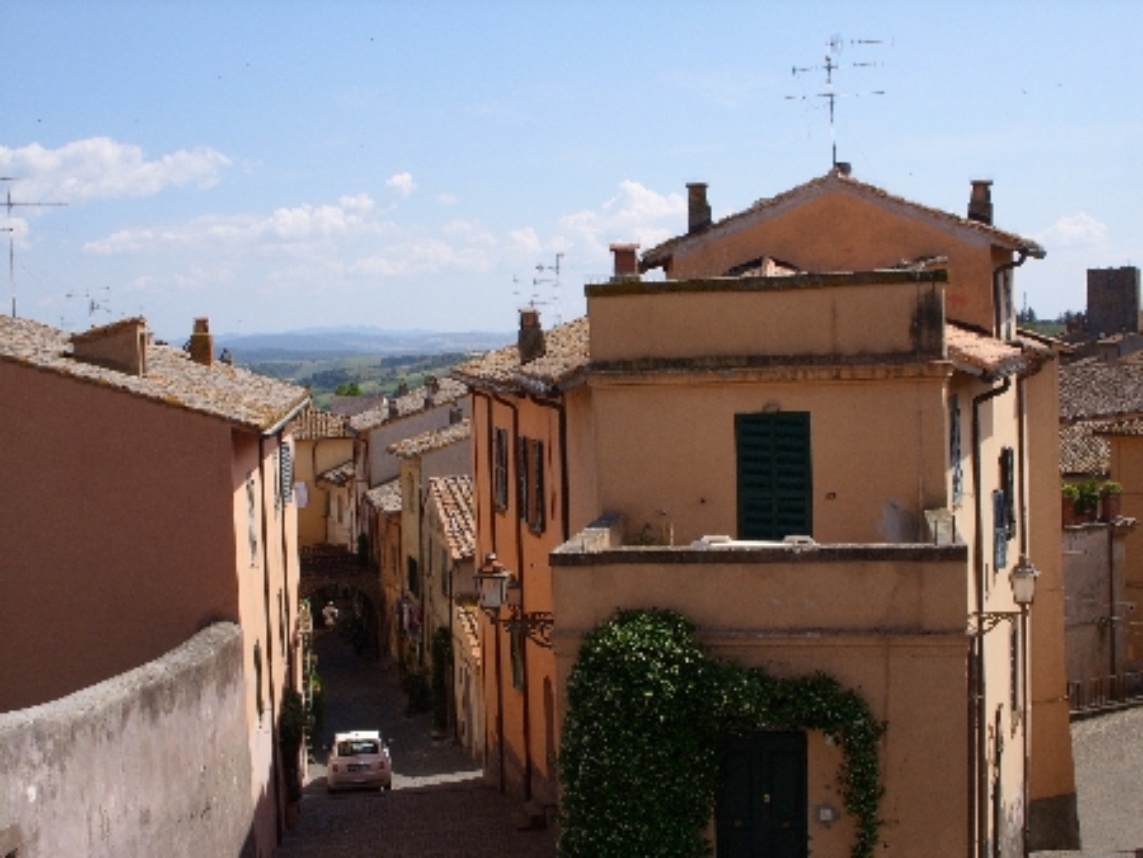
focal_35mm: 48
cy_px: 429
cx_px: 572
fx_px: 1586
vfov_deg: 30.3
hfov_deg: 39.6
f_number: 7.8
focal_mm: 9.87
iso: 50
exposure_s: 1/250
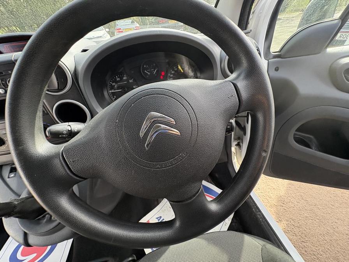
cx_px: 174
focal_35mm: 14
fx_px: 141
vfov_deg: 85.7
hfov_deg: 102.1
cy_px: 131
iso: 125
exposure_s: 1/142
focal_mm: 2.22
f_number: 2.2
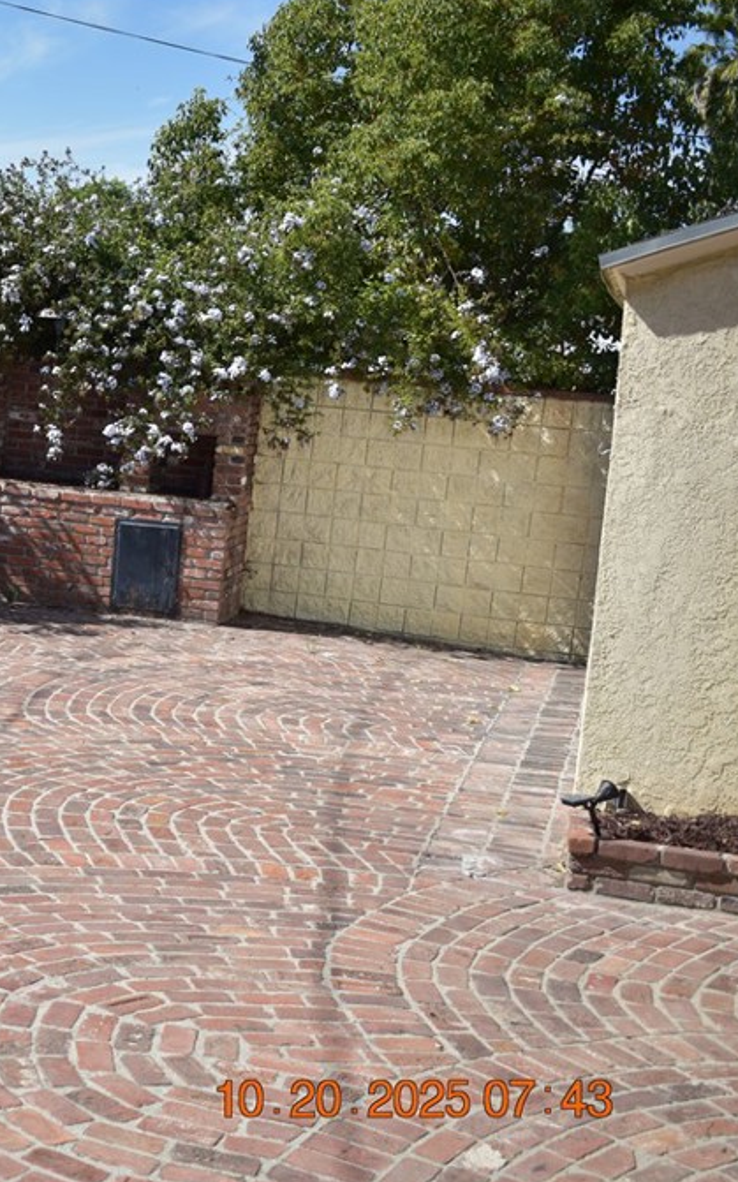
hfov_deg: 21.6
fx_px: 1803
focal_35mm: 56
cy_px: 587
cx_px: -120
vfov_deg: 36.3
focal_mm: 24
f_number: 4
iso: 100
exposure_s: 1/640
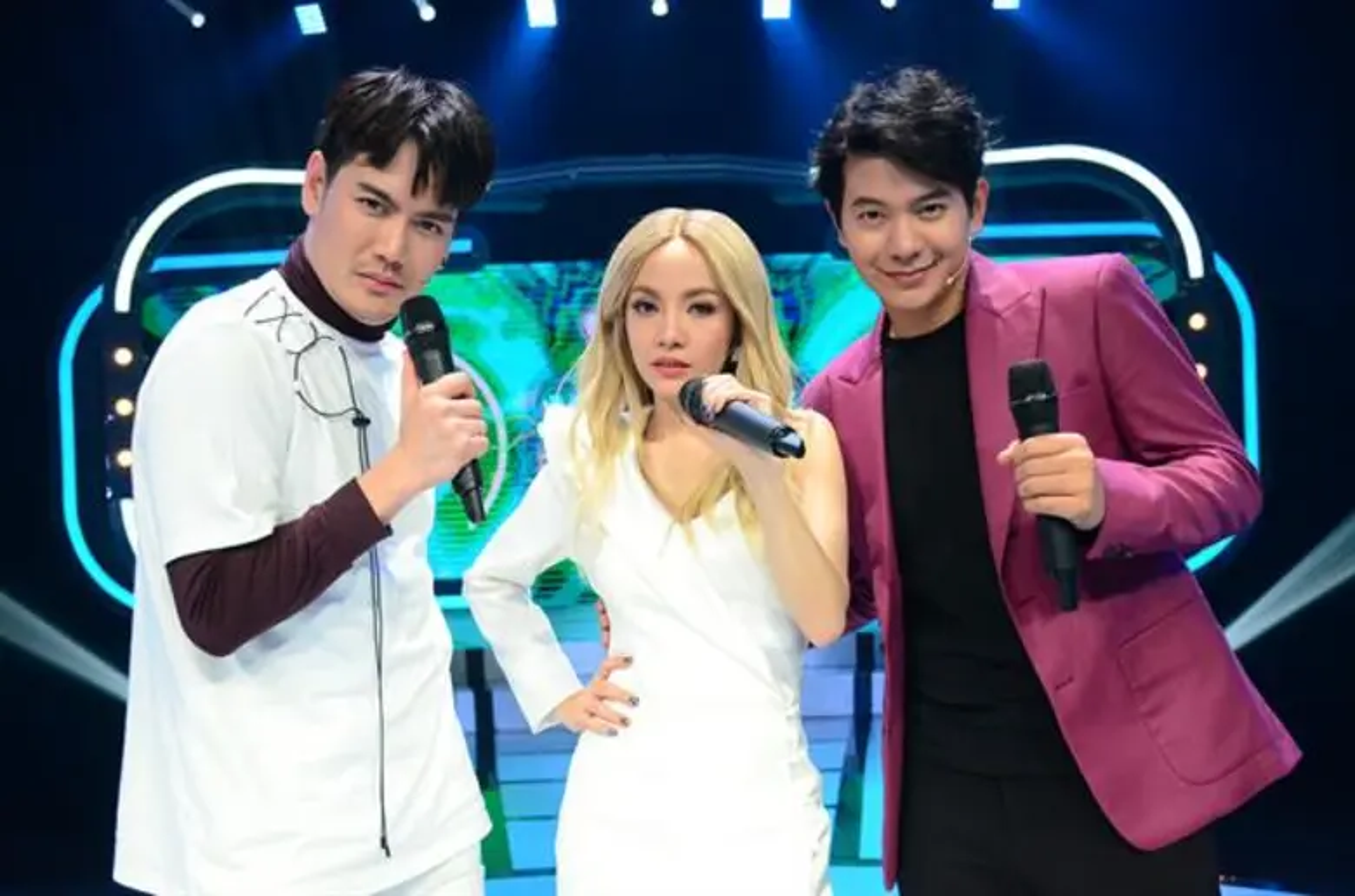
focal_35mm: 39
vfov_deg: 34.0
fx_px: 1464
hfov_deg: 49.7
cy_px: 448
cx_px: 678
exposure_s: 1/1000
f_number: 3.8
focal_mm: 26
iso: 4000
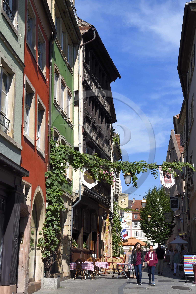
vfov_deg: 35.6
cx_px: 98
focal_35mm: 56
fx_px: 457
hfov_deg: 24.2
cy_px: 147
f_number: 16
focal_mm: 56
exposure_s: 1/200
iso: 200
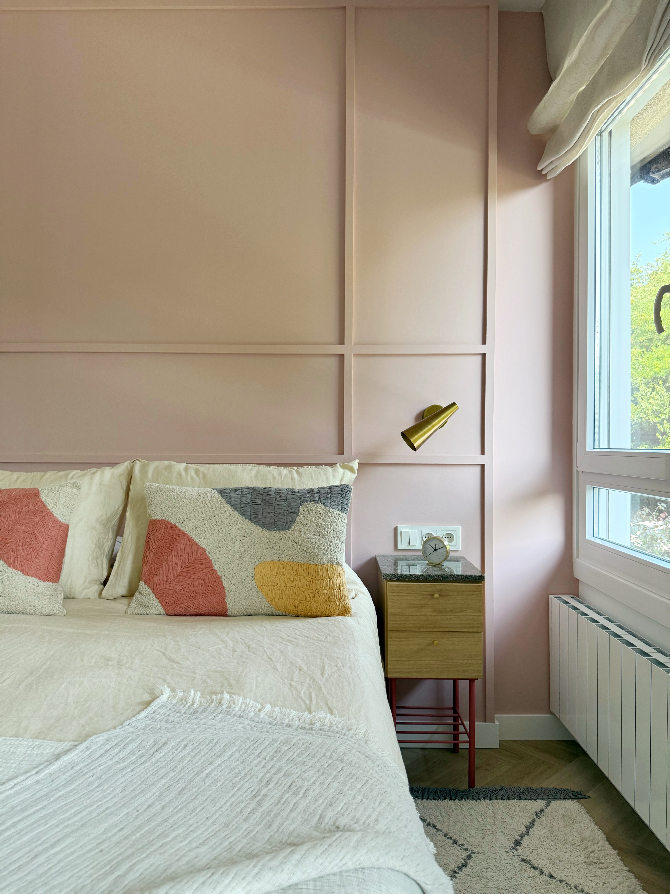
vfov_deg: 71.6
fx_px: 619
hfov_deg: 56.8
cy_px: 447
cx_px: 335
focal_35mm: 24
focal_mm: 6.76
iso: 160
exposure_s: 1/169
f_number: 1.78
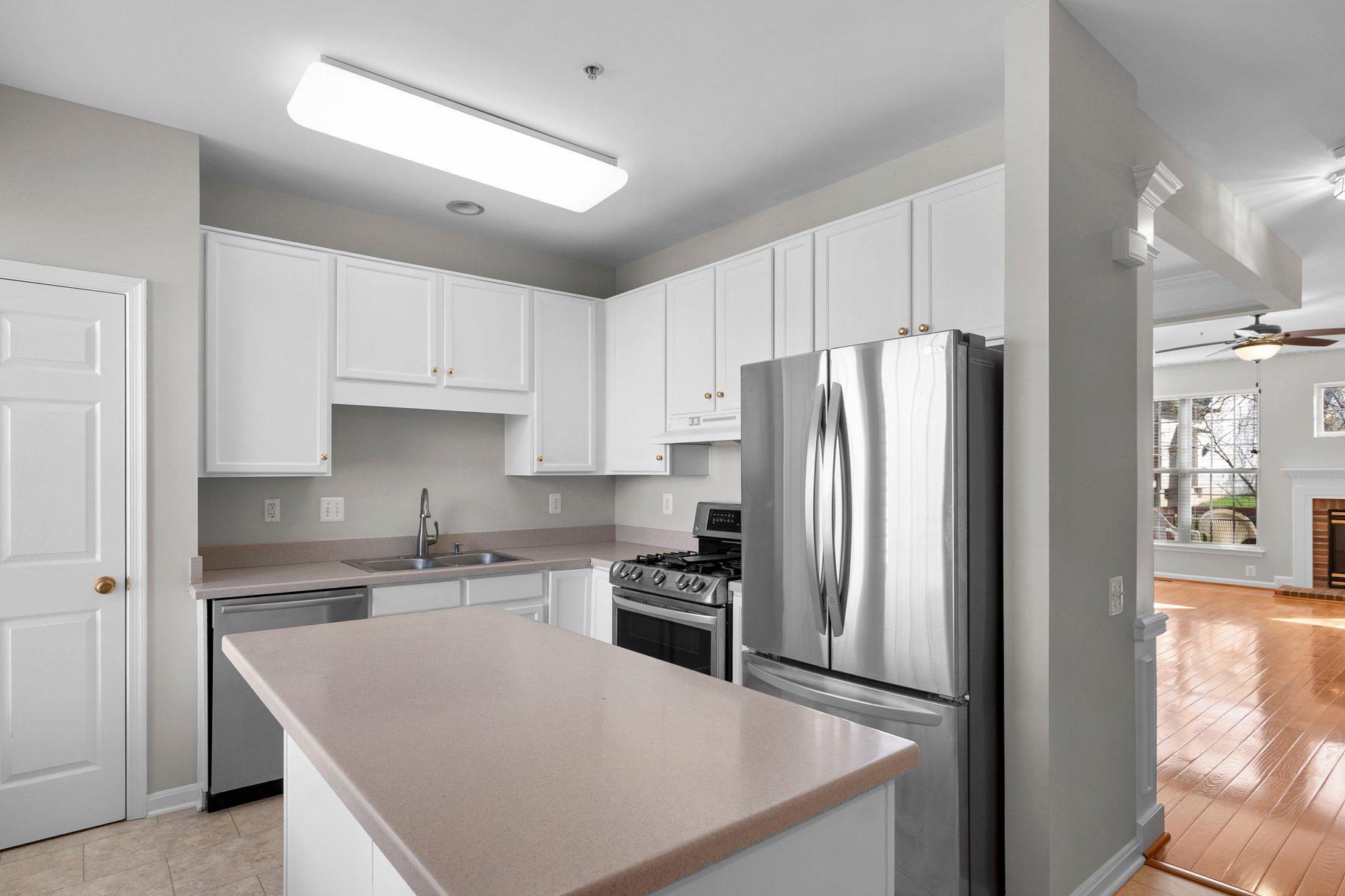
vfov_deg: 67.3
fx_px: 672
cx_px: 631
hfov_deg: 89.9
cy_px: 471
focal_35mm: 18
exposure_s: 1/13
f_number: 8
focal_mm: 16
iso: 250
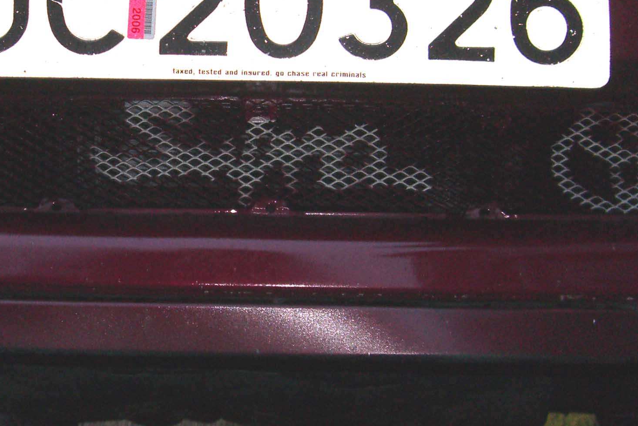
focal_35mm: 69
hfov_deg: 29.1
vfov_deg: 19.7
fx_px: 1223
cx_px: 219
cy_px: 161
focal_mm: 6.2
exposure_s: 1/60
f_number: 2.7
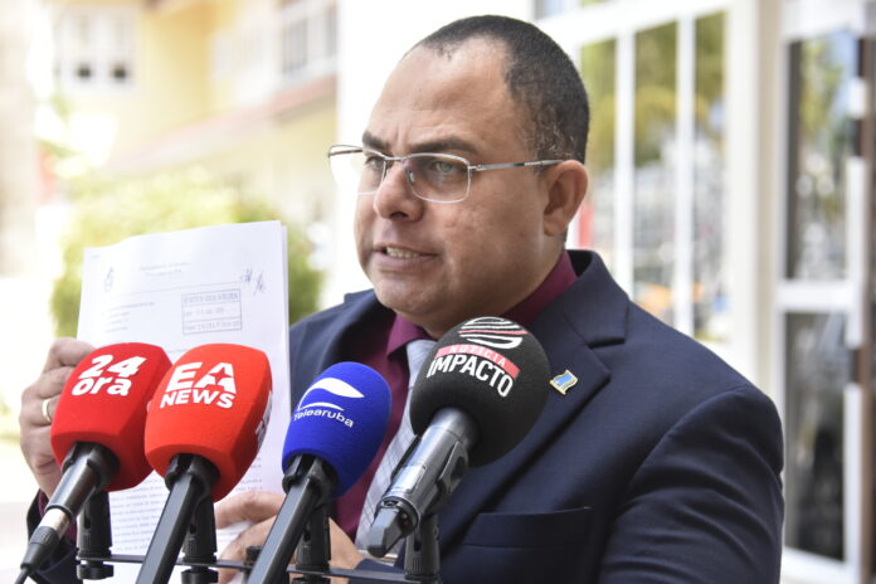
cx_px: 438
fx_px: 3467
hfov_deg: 14.4
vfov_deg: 9.6
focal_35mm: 142
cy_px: 292
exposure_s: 1/400
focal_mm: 95
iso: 640
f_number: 5.6
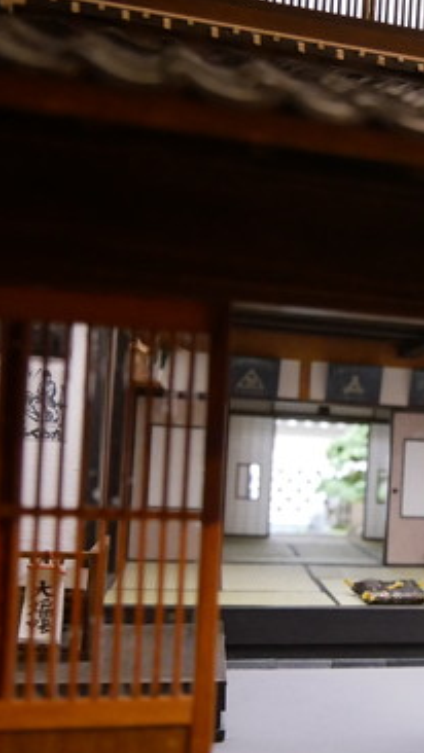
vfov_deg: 39.7
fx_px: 1039
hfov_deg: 21.1
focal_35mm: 52
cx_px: 541
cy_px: 459
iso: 2500
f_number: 3.5
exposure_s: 1/60
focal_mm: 14
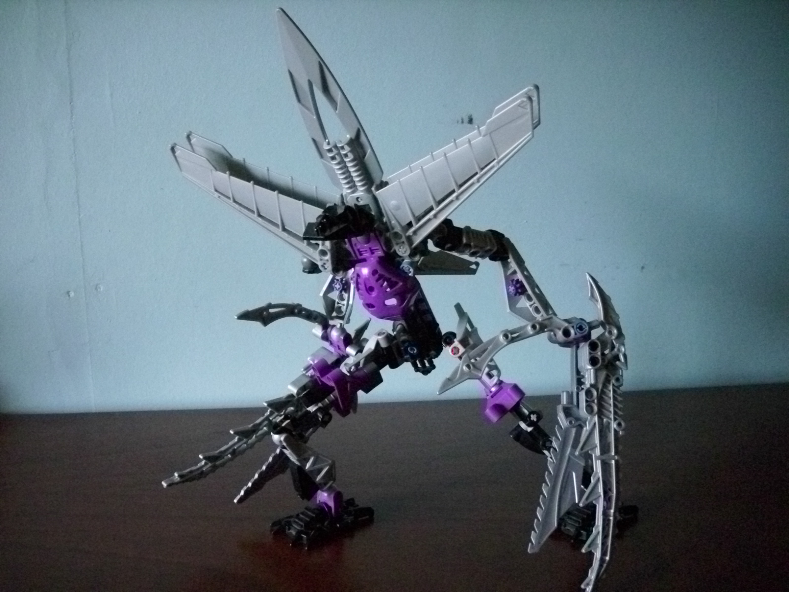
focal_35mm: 31
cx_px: 394
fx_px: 707
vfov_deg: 45.4
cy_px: 296
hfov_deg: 58.4
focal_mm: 6.2
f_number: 2.8
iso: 800
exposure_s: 1/60
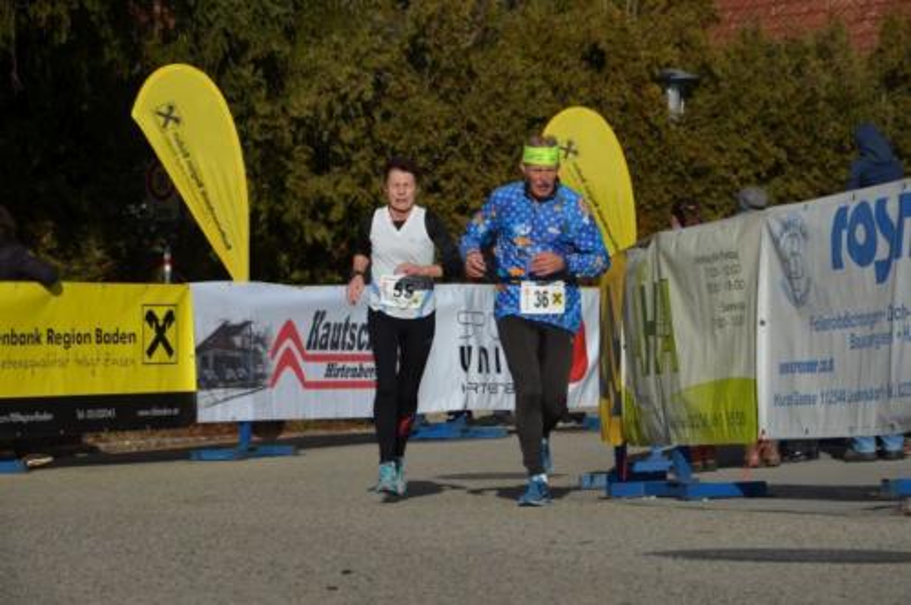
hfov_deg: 13.1
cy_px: 302
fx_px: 3980
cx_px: 456
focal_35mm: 158
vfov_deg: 8.7
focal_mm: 105
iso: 360
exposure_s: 1/2000
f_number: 8
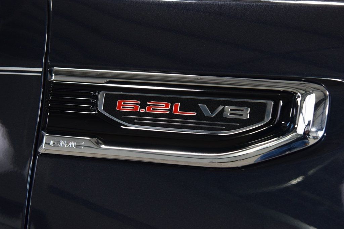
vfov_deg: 18.2
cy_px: 114
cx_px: 172
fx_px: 717
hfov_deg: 27.0
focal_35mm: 75
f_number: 6.3
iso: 1600
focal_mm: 50
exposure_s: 1/60
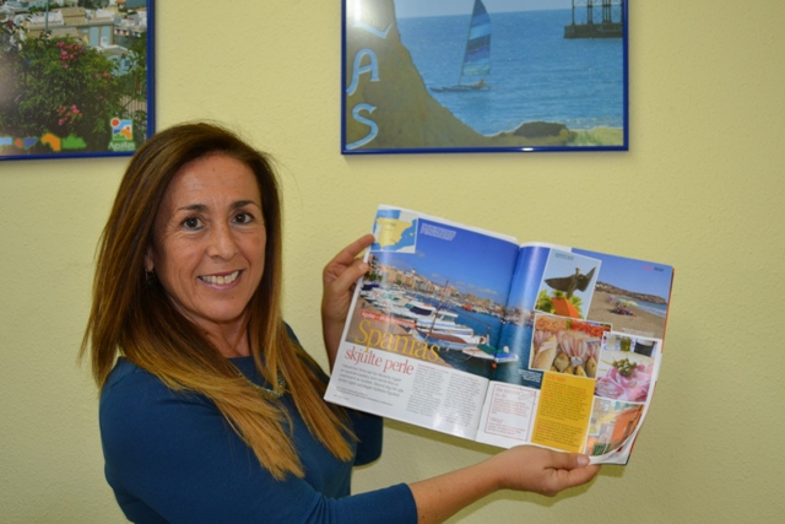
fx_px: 720
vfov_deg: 40.0
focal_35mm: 33
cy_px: 262
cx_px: 392
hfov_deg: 57.2
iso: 560
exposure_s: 1/60
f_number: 3.5
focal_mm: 22
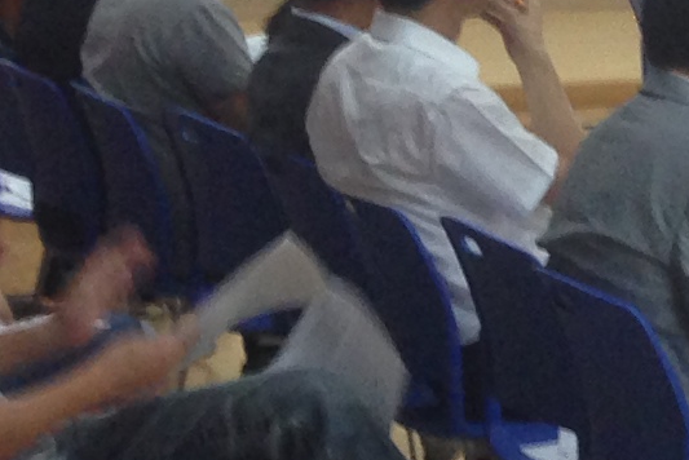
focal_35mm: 210
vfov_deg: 6.5
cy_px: -89
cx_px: 1520
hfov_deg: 9.0
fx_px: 4021
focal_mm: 4.12
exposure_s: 1/20
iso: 100
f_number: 2.4
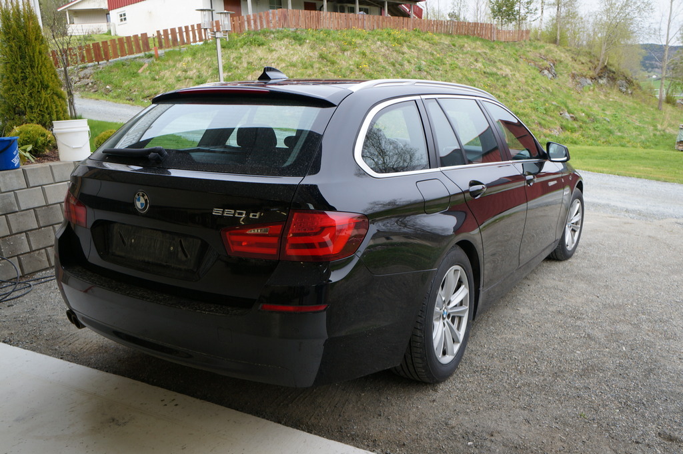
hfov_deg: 62.0
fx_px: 568
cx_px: 342
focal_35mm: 30
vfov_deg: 43.5
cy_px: 227
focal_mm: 20
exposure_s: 1/80
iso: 100
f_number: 5
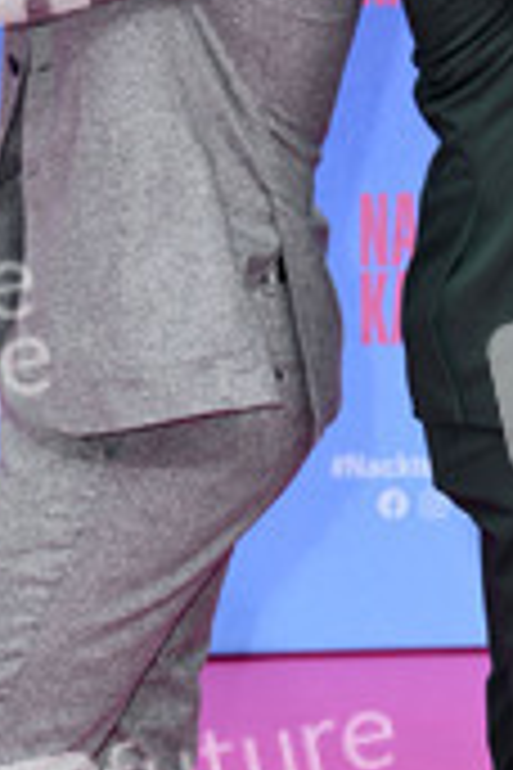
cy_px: 144
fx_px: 5600
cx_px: 310
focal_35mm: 262
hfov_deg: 5.2
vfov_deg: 7.8
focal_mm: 112
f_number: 6.3
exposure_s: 1/250
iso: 250
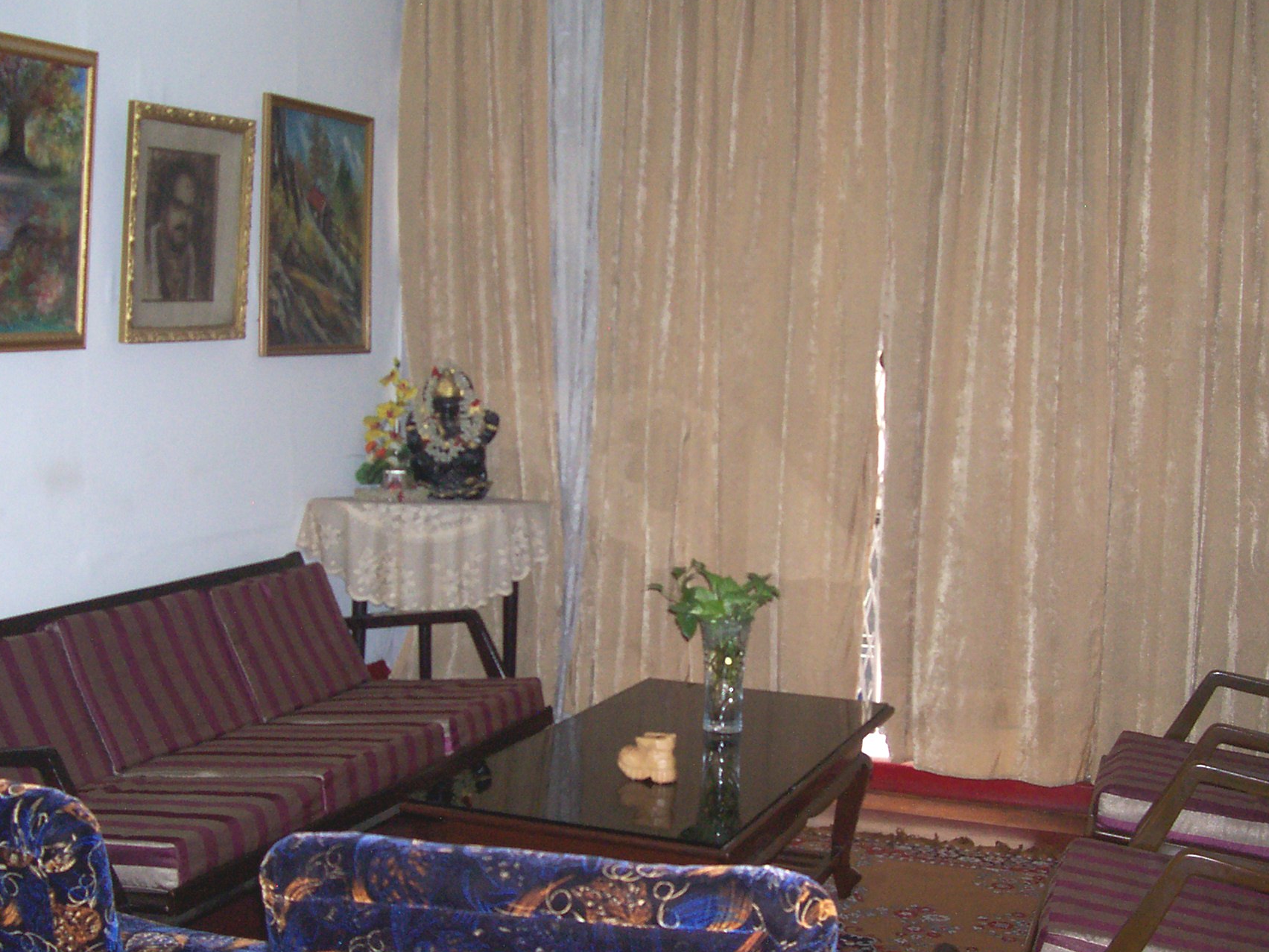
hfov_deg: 41.2
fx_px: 1686
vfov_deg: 31.4
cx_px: 674
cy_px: 565
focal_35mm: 46
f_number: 2.7
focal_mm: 5.6
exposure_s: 1/112
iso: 140
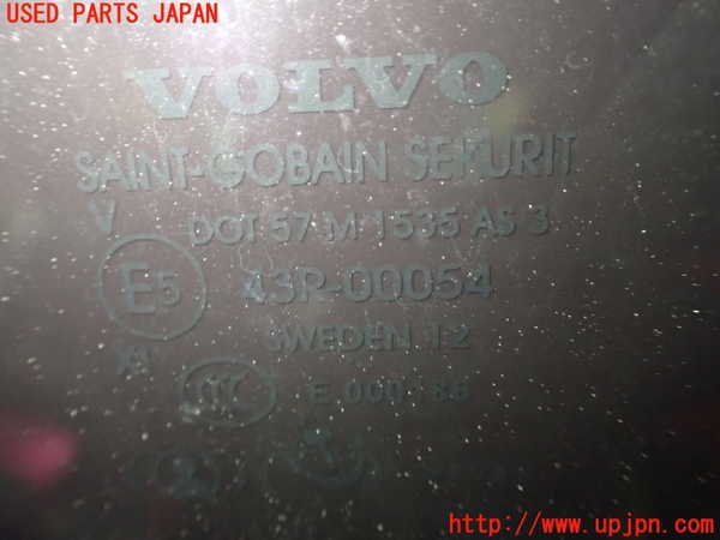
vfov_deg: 46.8
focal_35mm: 30
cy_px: 270
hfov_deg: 60.0
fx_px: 624
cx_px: 360
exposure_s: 1/30
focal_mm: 5.4
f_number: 2.3
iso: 1250
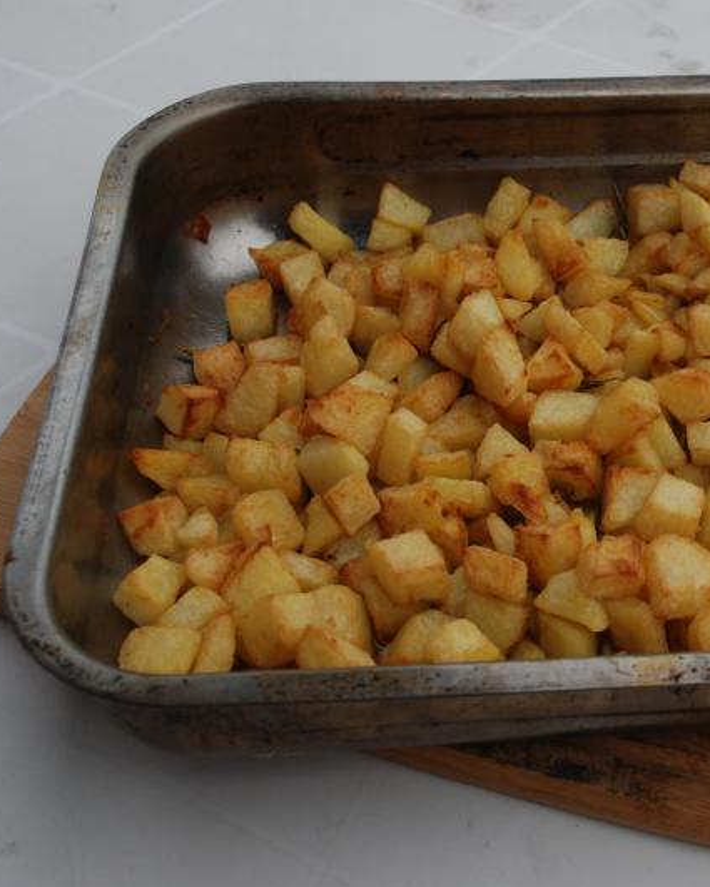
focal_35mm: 68
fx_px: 1786
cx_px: 643
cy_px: 446
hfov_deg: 22.0
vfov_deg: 27.9
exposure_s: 1/320
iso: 400
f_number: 9
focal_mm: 32
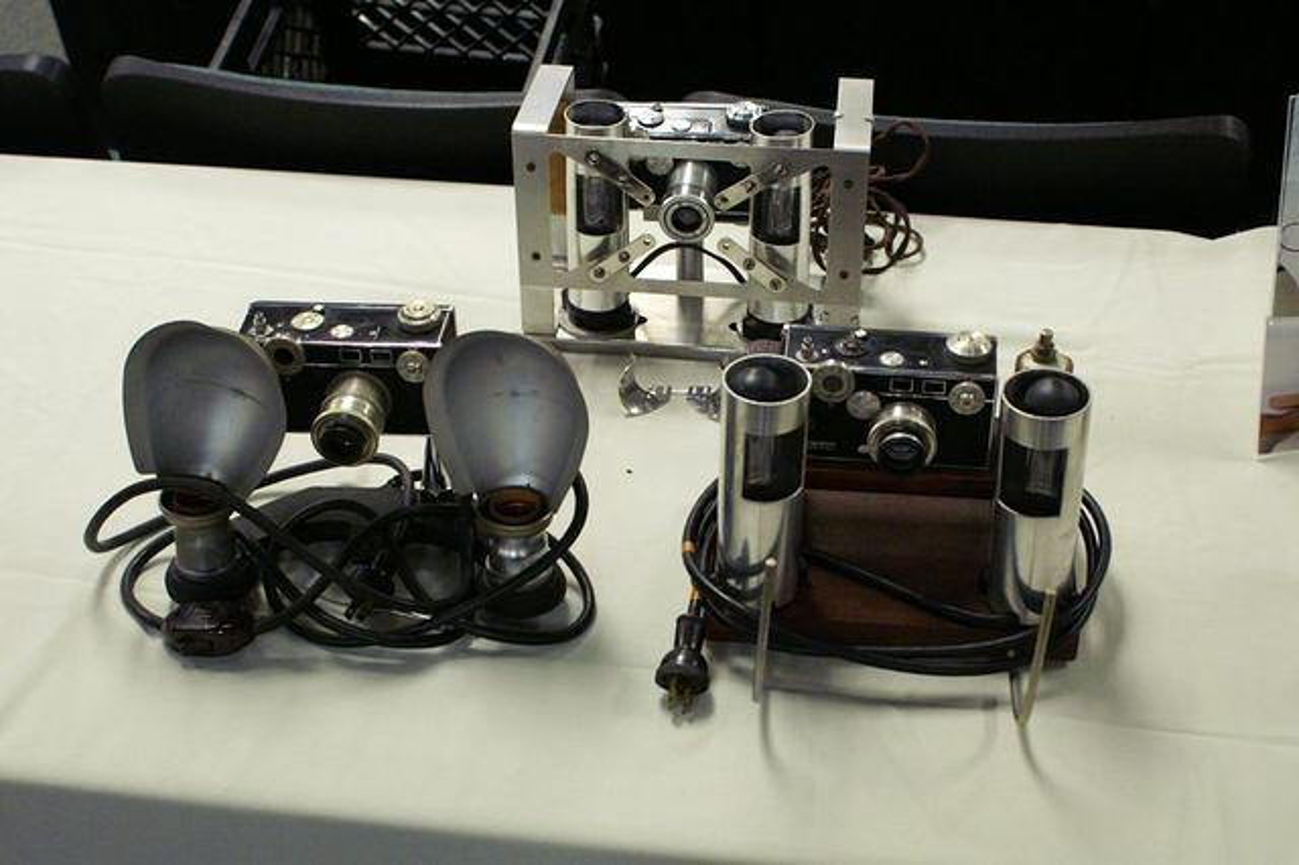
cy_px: 432
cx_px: 650
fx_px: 1893
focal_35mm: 52
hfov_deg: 37.9
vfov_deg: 25.7
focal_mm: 35
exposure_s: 1/50
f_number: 5.6
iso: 1600
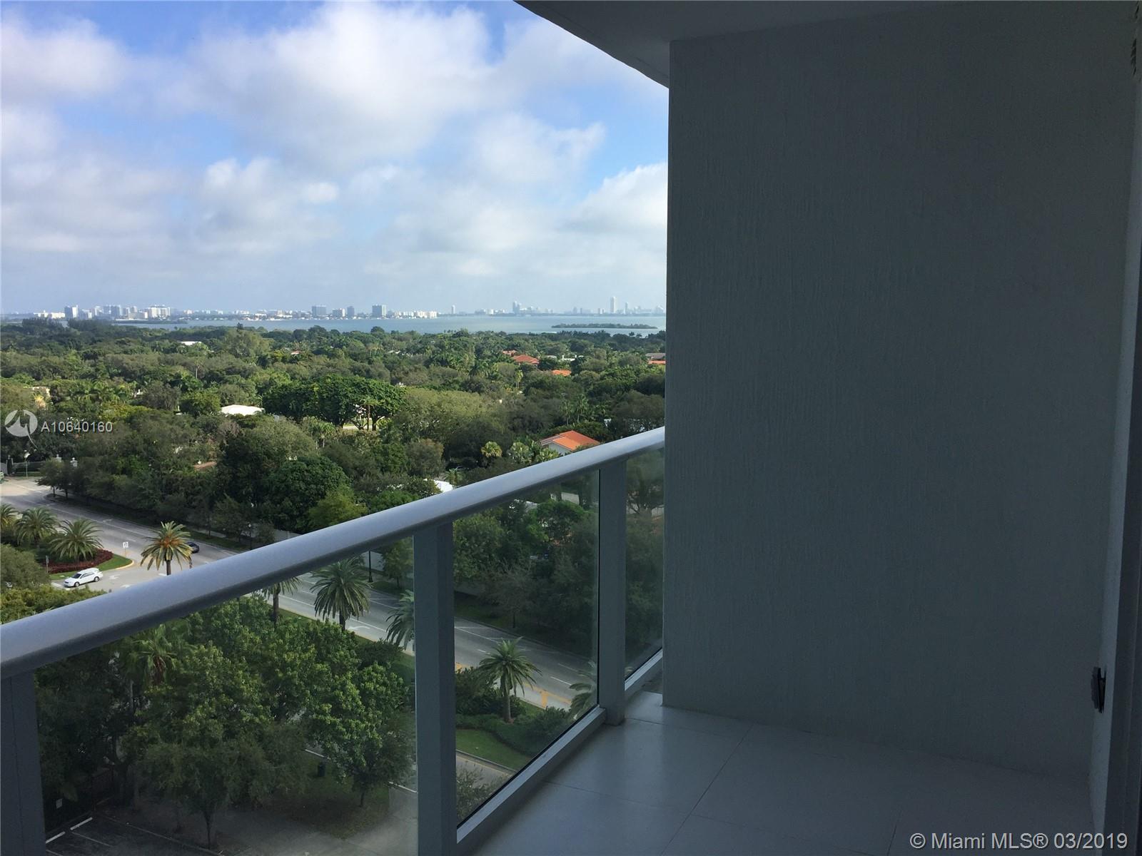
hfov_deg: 61.7
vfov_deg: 48.2
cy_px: 428
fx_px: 957
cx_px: 571
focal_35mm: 29
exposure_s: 1/1647
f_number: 2.2
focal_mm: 4.15
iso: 32
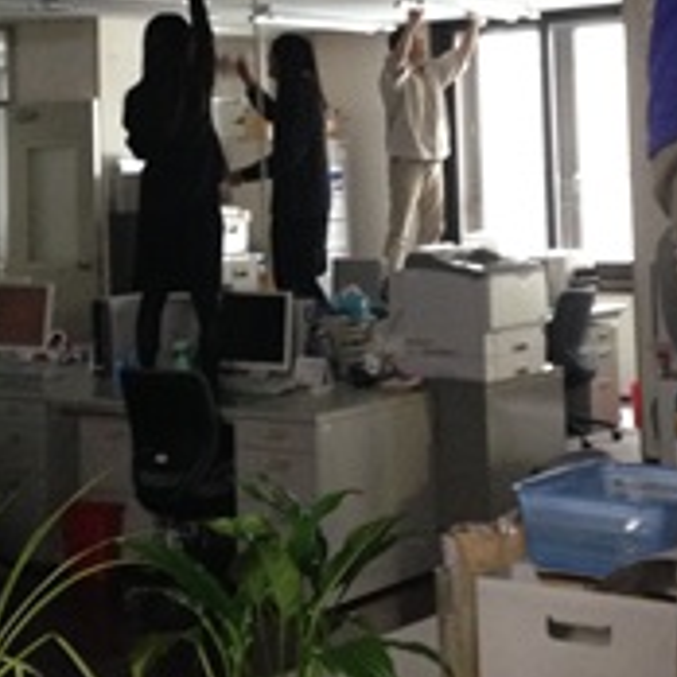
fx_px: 1859
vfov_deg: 20.3
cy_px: 99
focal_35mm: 84
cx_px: 276
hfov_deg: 20.6
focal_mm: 4.12
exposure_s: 1/17
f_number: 2.4
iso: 320
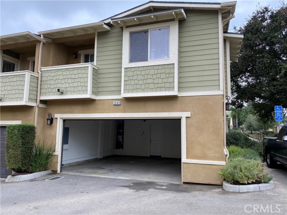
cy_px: 108
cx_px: 144
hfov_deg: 67.3
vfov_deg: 53.1
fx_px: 216
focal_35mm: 26
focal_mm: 4.25
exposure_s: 1/249
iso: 32
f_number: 1.8
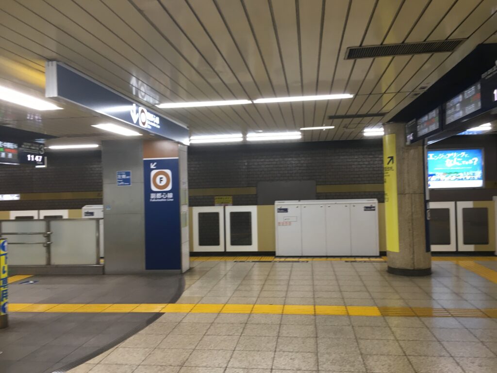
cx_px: 248
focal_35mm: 29
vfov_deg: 48.2
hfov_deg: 61.7
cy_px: 186
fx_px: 416
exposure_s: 1/30
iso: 64
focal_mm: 4.15
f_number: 2.2
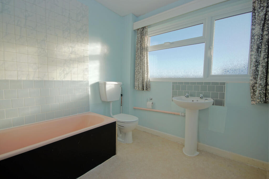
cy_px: 90
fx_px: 123
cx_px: 134
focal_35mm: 16
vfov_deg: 72.1
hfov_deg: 95.0
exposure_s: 1/125
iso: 100
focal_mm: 11
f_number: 4
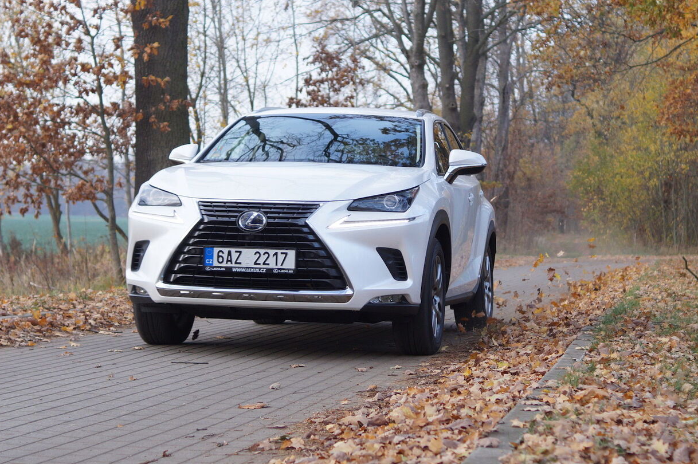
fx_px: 1604
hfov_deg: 24.6
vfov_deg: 16.5
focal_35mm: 83
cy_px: 239
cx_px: 363
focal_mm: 35
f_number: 2.8
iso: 200
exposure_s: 1/500
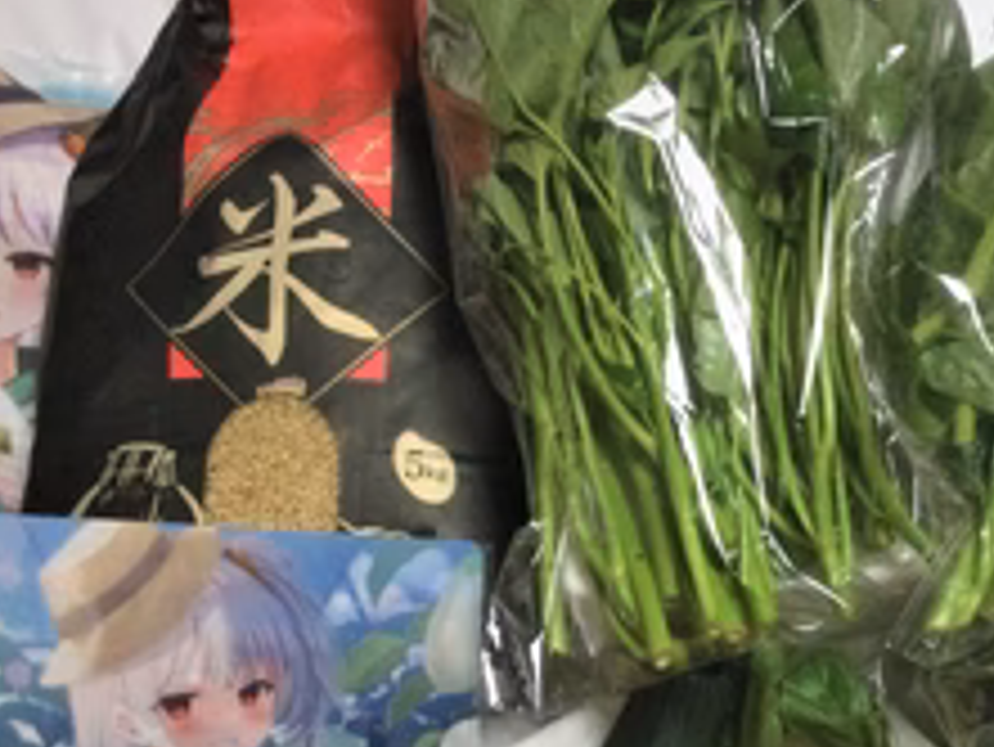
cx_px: 760
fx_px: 1609
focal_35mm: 56
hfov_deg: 33.6
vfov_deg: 25.8
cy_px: 576
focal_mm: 3.3
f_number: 2.4
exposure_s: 1/33
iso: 160
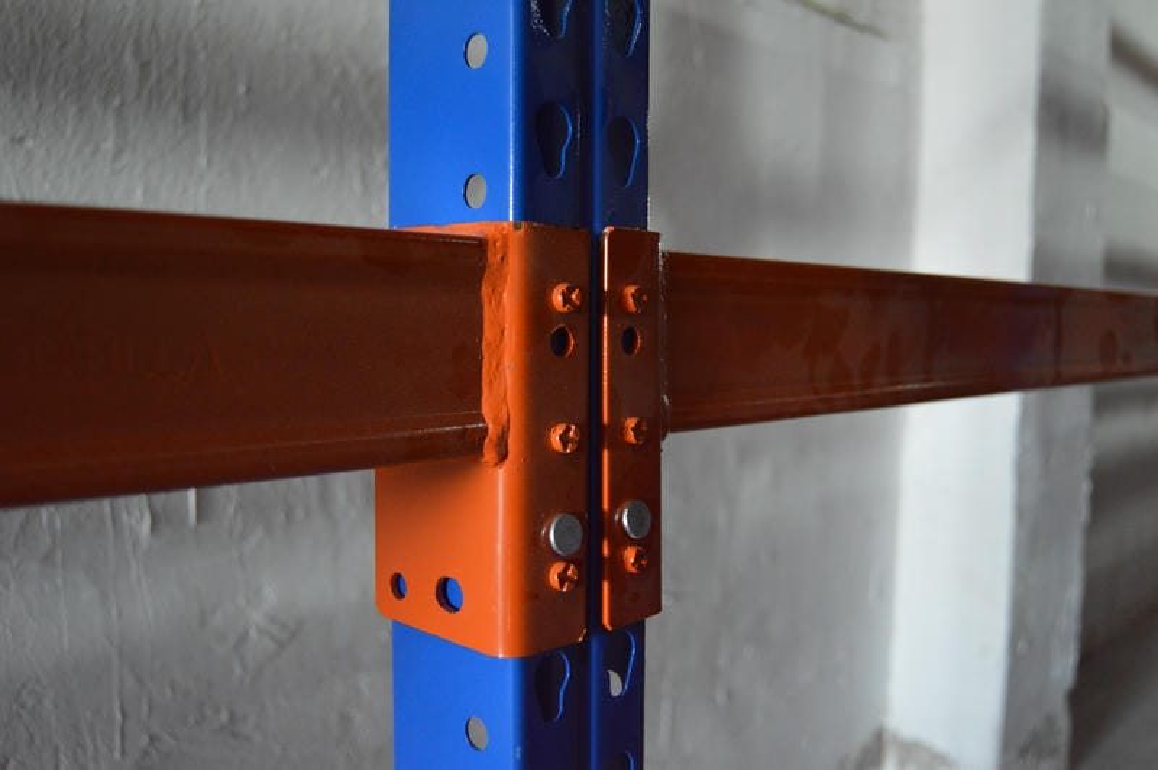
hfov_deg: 57.3
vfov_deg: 39.9
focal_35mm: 33
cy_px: 385
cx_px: 579
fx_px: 1061
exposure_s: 1/60
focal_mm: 22
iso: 2200
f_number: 3.5
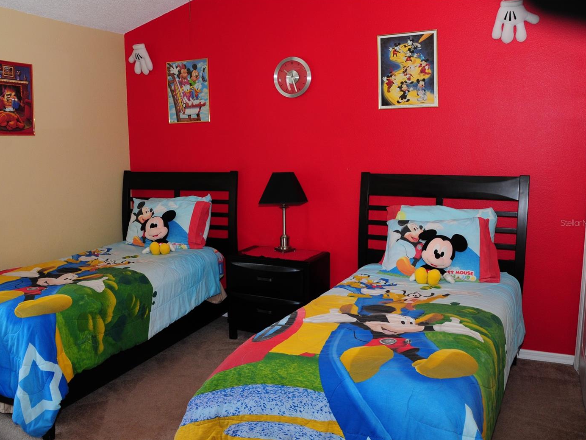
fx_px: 508
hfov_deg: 59.8
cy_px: 223
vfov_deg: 46.8
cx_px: 259
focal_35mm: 30
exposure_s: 1/60
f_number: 5
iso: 500
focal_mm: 18
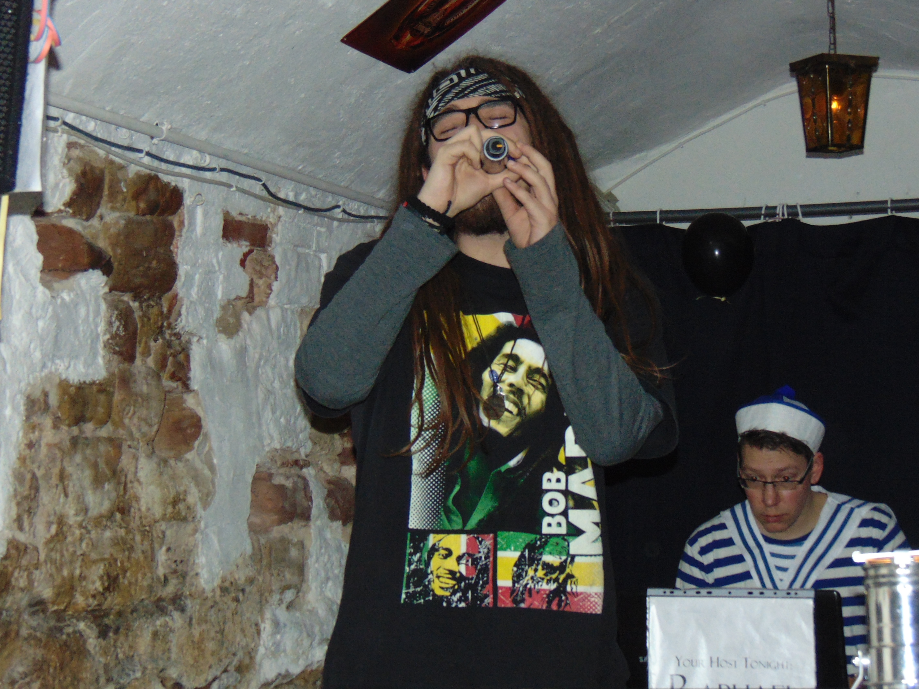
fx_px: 2283
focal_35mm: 86
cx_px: 521
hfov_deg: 22.7
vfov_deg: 17.2
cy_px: 287
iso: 500
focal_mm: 10.8
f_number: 3.6
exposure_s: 1/60
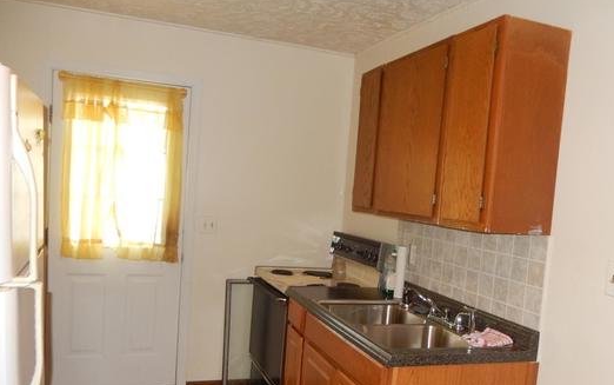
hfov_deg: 59.6
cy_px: 235
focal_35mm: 32
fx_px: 536
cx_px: 330
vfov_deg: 39.3
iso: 220
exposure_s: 1/30
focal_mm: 4.5
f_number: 3.4
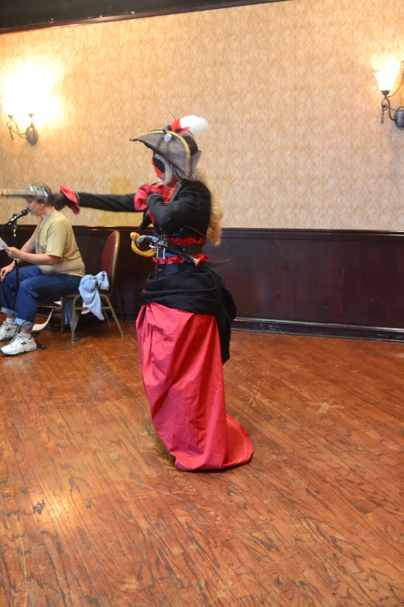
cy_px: 302
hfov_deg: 31.2
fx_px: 724
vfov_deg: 45.4
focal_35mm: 43
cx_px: 199
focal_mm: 28
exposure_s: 1/20
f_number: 4.5
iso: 3200
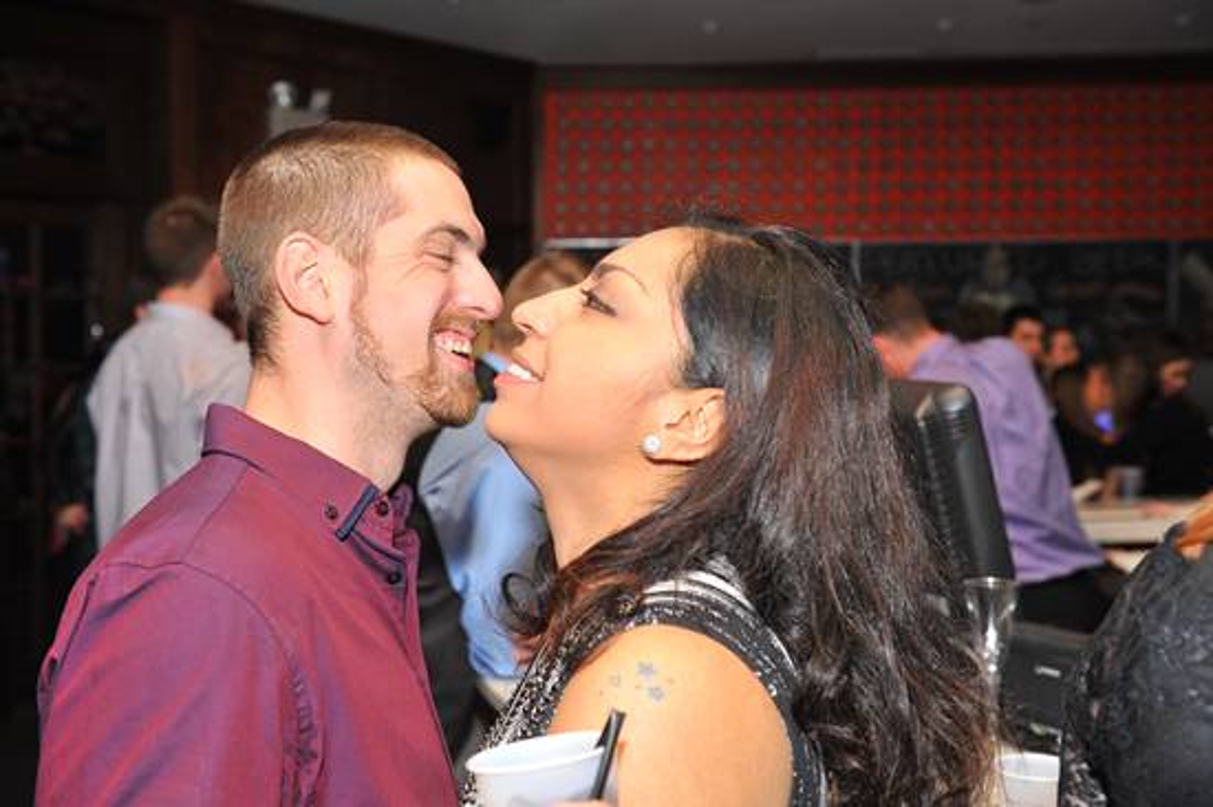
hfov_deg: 46.4
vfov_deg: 31.9
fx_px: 1414
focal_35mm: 42
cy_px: 404
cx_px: 606
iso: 1600
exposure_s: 1/100
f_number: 5
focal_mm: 42
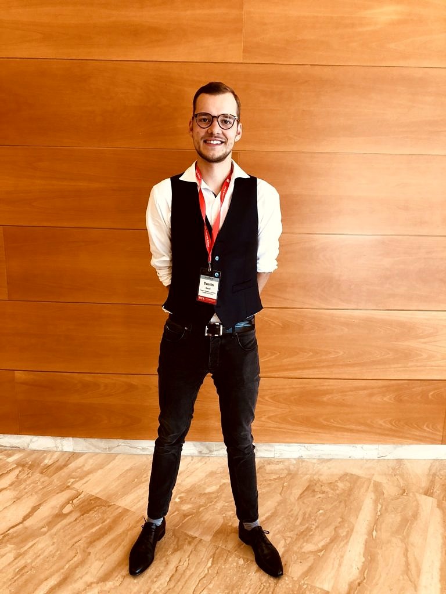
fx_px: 481
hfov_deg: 49.7
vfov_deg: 63.4
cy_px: 297
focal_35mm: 28
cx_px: 223
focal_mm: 4
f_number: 1.8
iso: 50
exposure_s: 1/15
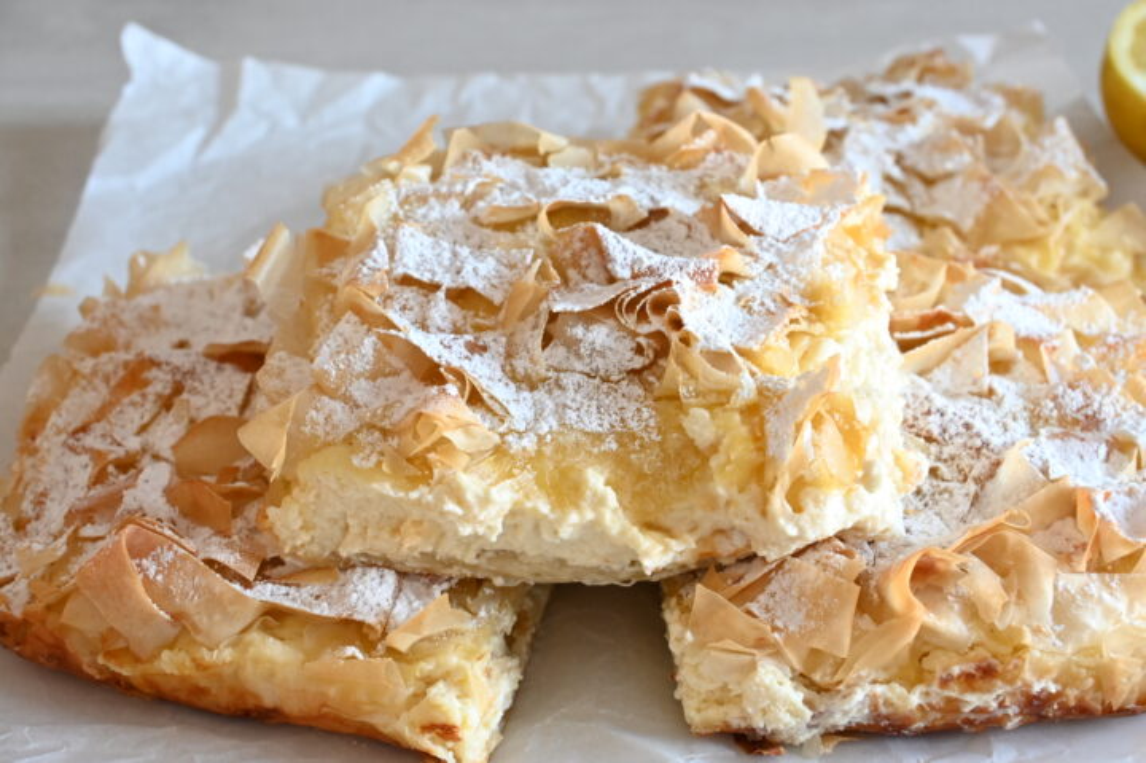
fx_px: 1654
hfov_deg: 38.2
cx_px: 573
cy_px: 382
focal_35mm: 52
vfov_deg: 26.0
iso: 800
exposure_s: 1/20
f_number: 7.1
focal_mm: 35
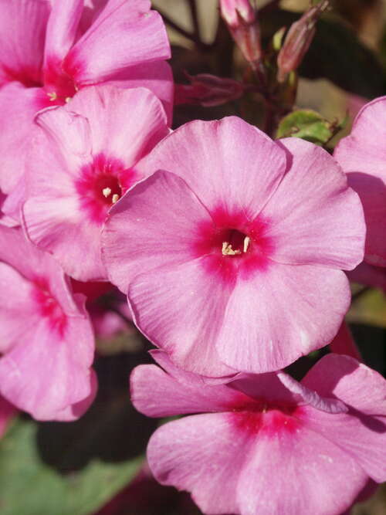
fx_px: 2975
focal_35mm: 200
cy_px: 258
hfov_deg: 7.4
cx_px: 193
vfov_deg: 9.9
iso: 100
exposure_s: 1/350
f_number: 9.5
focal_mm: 50.69
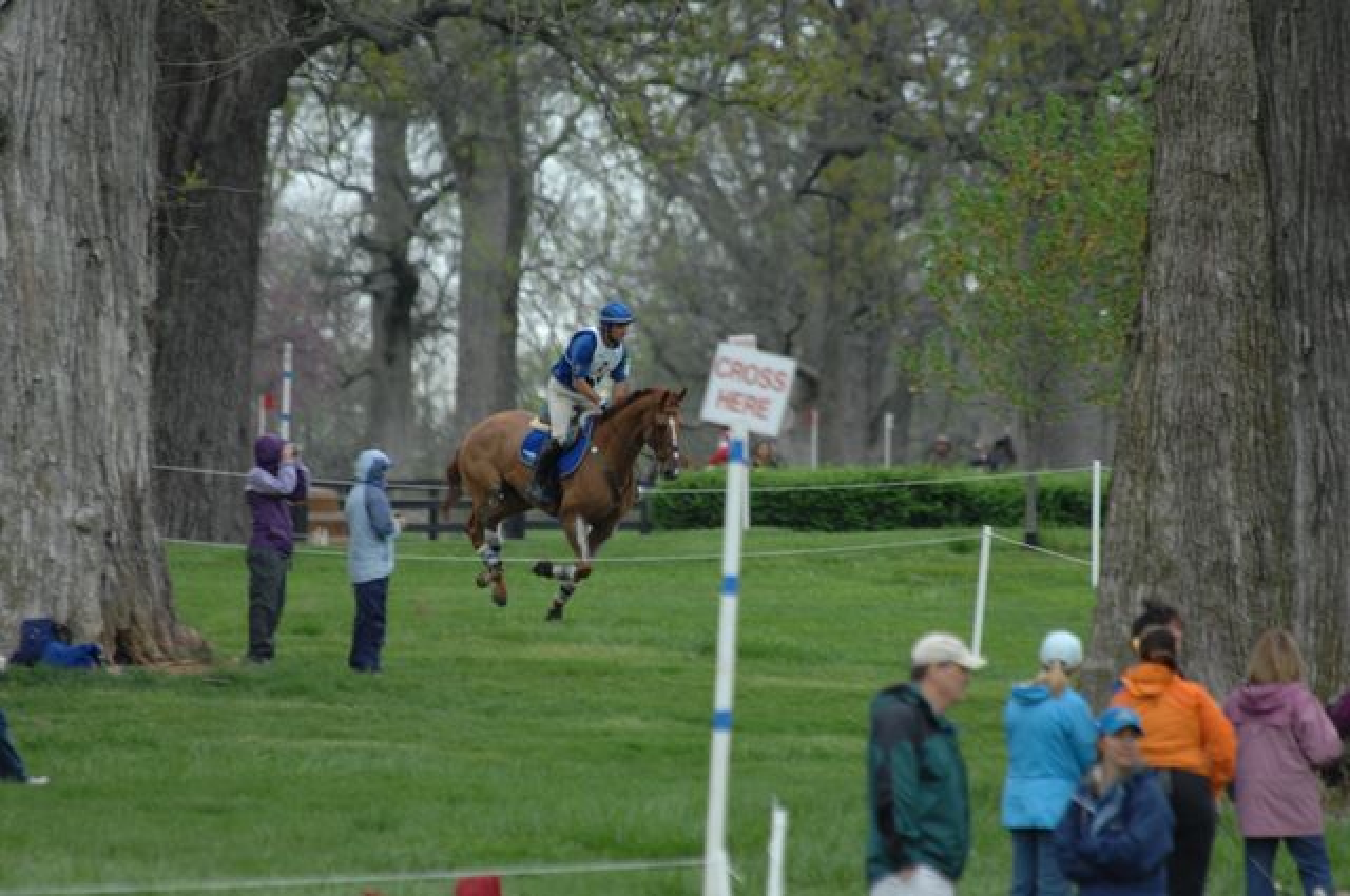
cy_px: 448
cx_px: 675
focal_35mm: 600
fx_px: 22471
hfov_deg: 3.4
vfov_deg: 2.3
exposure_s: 1/400
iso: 400
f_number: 5.6
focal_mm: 400
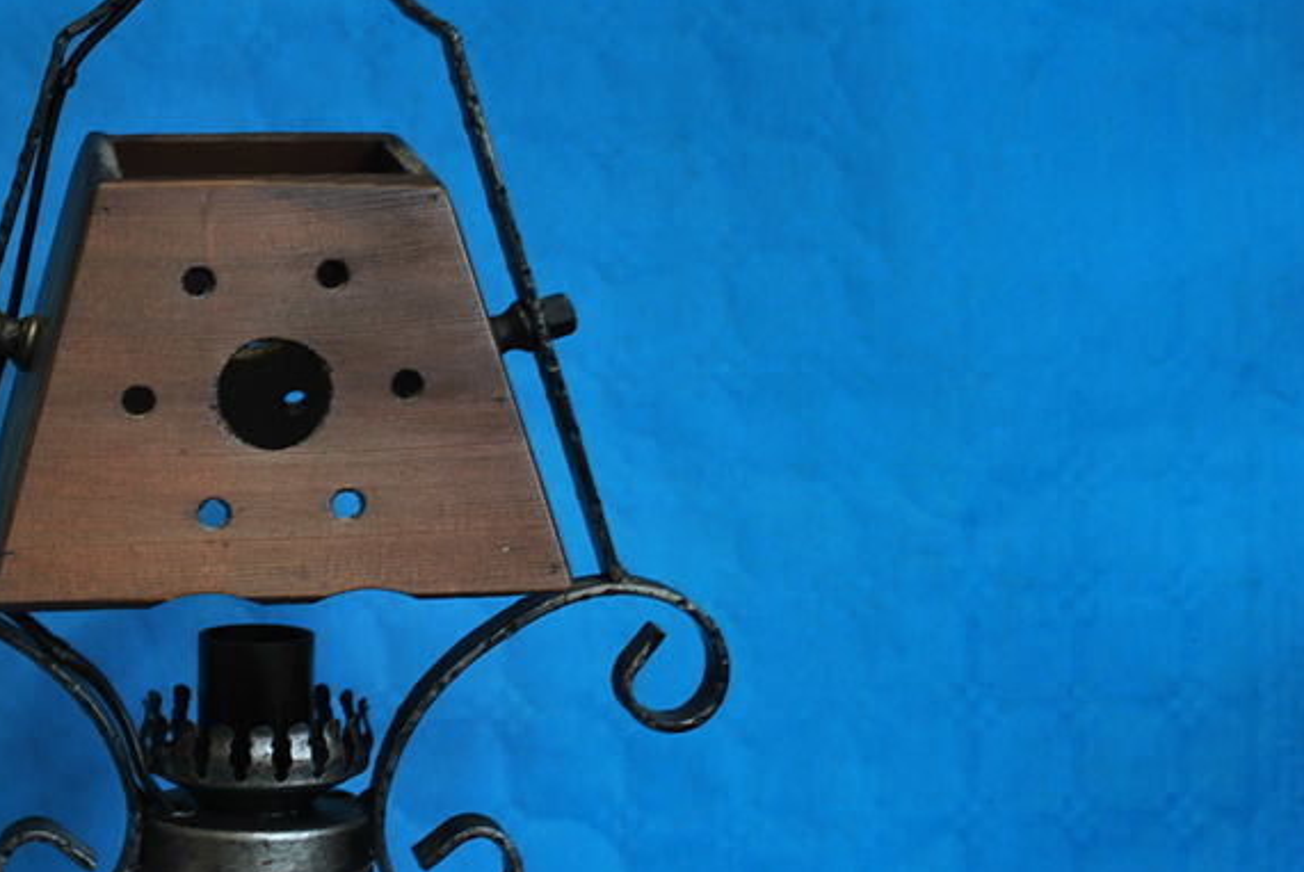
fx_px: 3046
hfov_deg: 23.8
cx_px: 244
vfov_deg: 16.3
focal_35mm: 84
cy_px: 478
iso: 100
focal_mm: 32
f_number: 5.6
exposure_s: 1/3
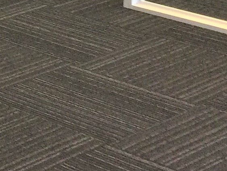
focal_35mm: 168
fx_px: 1102
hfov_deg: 10.7
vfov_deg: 8.4
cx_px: -232
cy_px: -183
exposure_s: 1/50
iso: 40
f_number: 2.2
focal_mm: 4.15
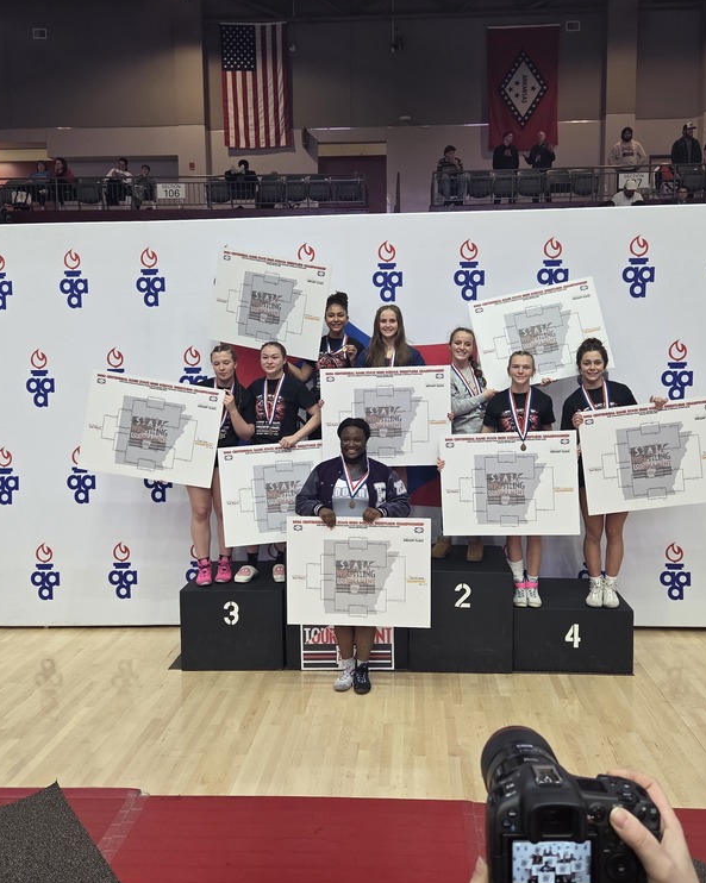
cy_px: 431
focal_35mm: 31
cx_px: 369
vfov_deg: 57.2
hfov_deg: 47.1
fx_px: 810
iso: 125
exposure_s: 1/53.3
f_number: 1.8
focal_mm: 5.4
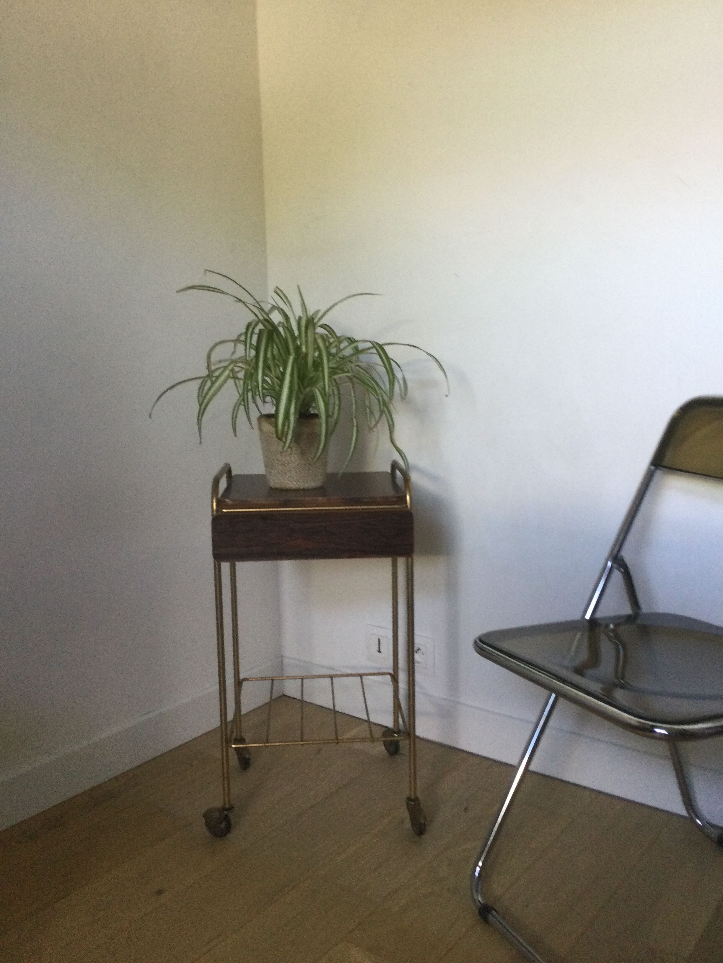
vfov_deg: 58.4
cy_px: 482
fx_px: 863
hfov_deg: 45.4
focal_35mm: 31
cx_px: 362
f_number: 2.4
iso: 100
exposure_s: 1/33
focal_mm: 3.3
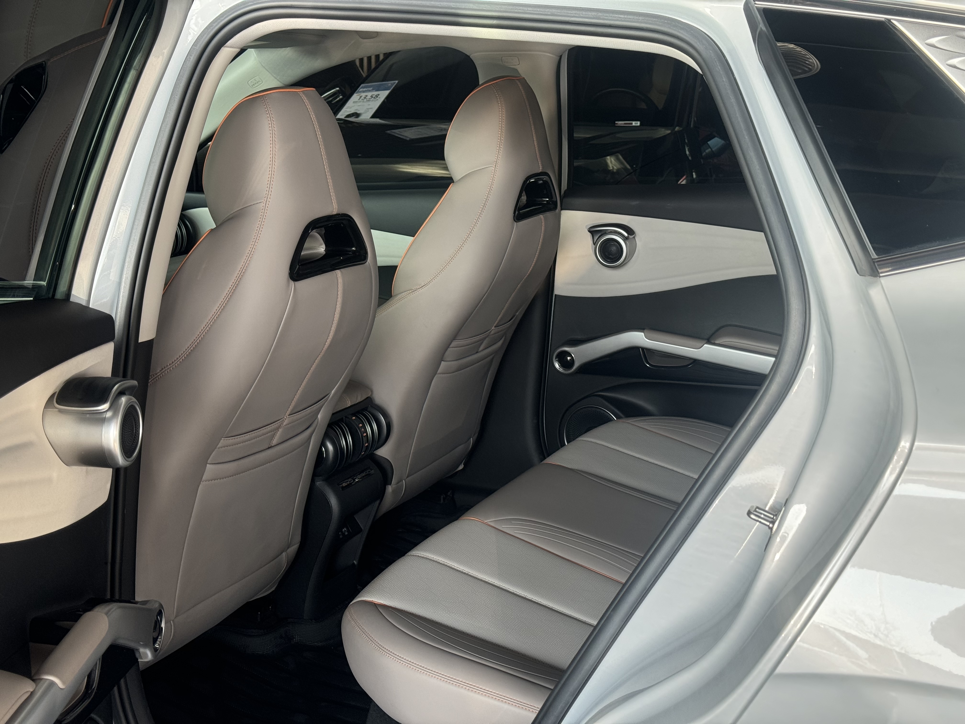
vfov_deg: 30.3
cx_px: 482
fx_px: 1338
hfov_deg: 39.7
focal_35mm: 48
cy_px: 362
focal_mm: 6.76
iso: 100
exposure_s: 1/115
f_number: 1.78
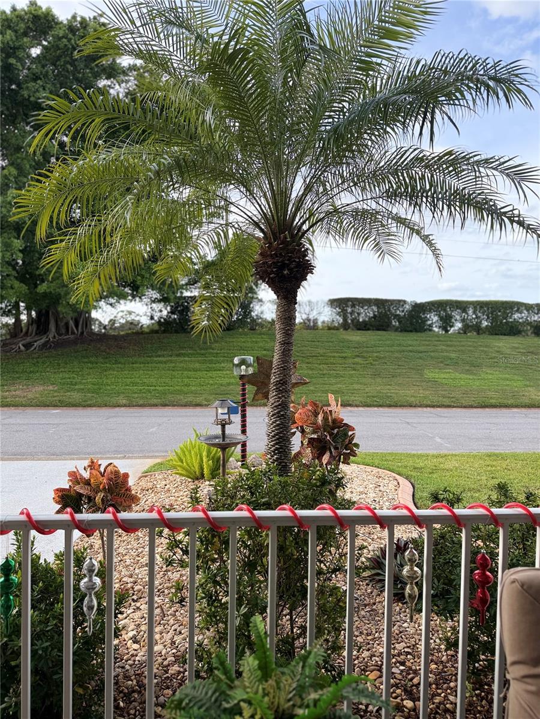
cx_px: 270
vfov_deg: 71.6
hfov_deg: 56.8
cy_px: 360
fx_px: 499
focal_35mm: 24
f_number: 1.78
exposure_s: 1/1156
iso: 100
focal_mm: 6.76
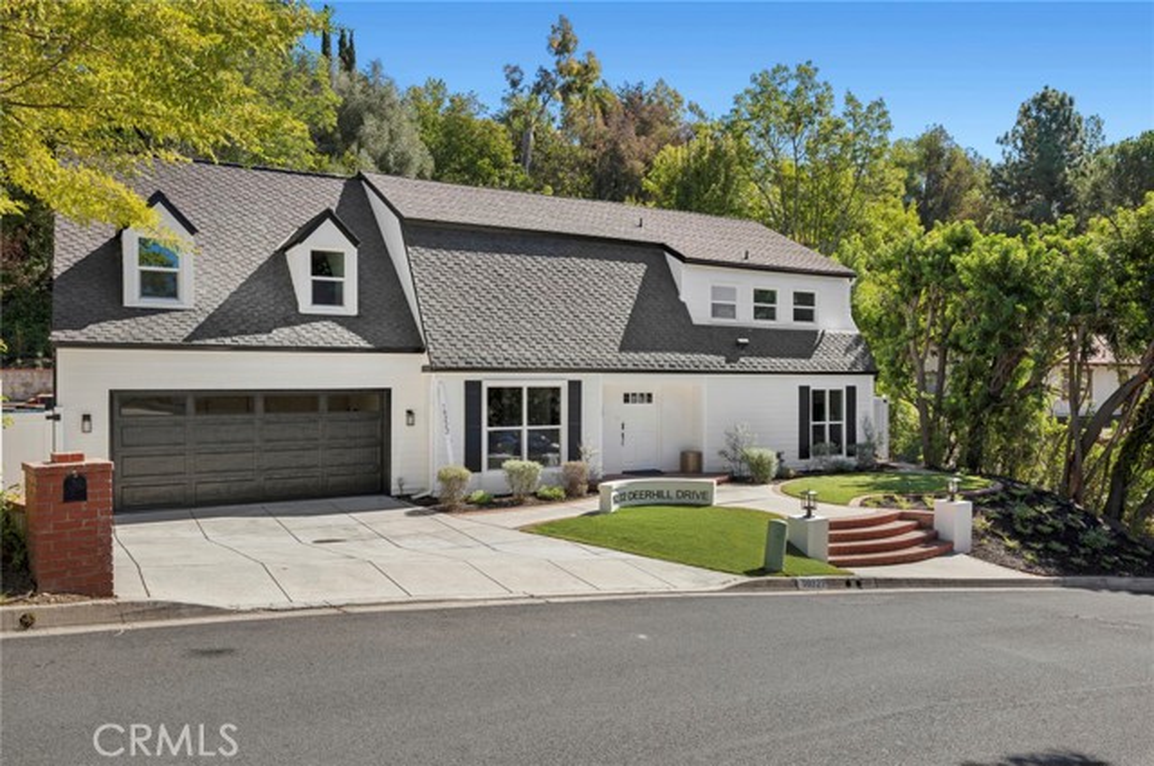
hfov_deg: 69.5
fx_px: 832
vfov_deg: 49.4
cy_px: 383
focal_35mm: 26
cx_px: 577
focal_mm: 26
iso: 80
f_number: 9
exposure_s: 1/40
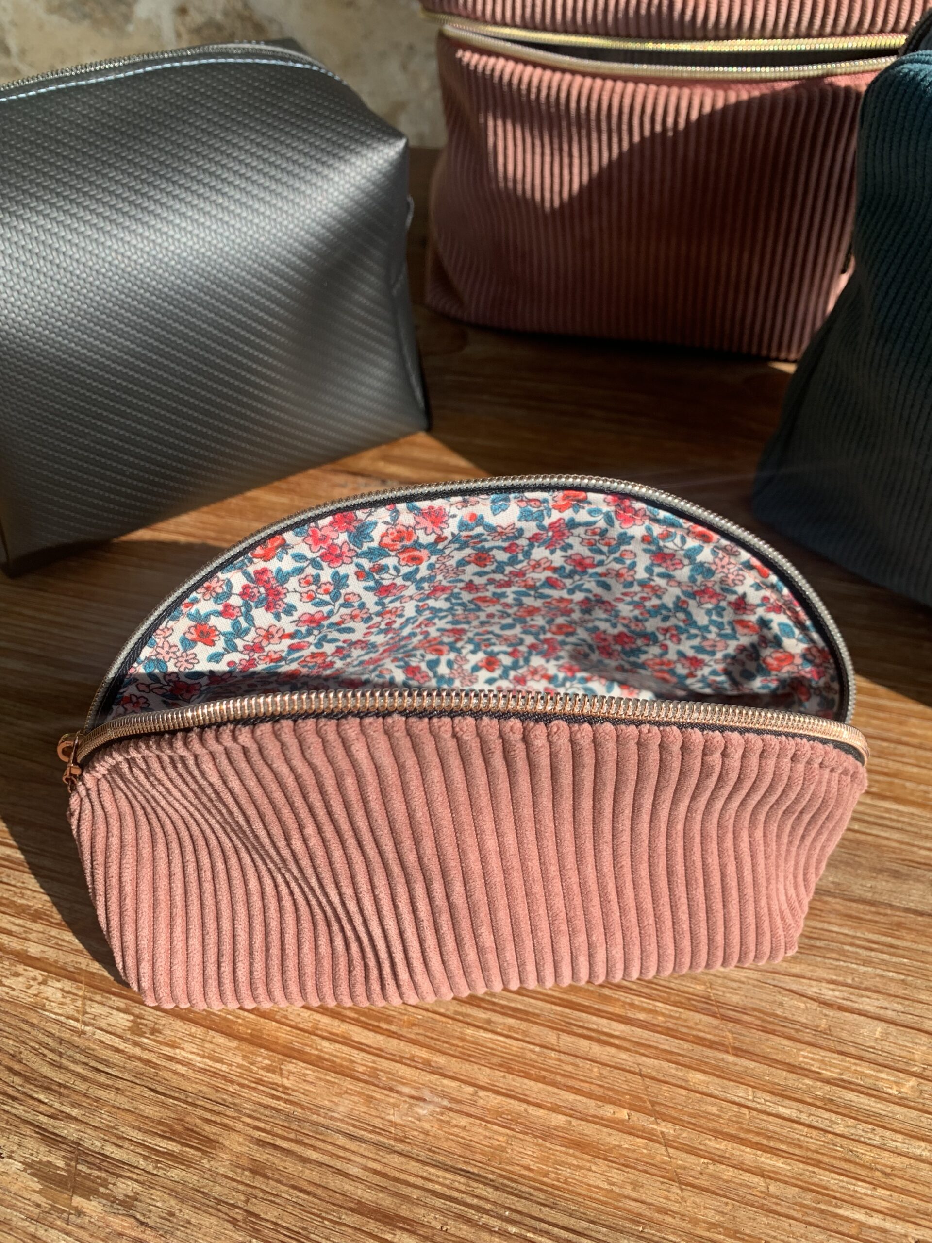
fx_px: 933
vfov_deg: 67.3
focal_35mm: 26
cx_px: 466
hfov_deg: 53.1
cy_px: 622
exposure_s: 1/981
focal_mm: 4.25
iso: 25
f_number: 1.8
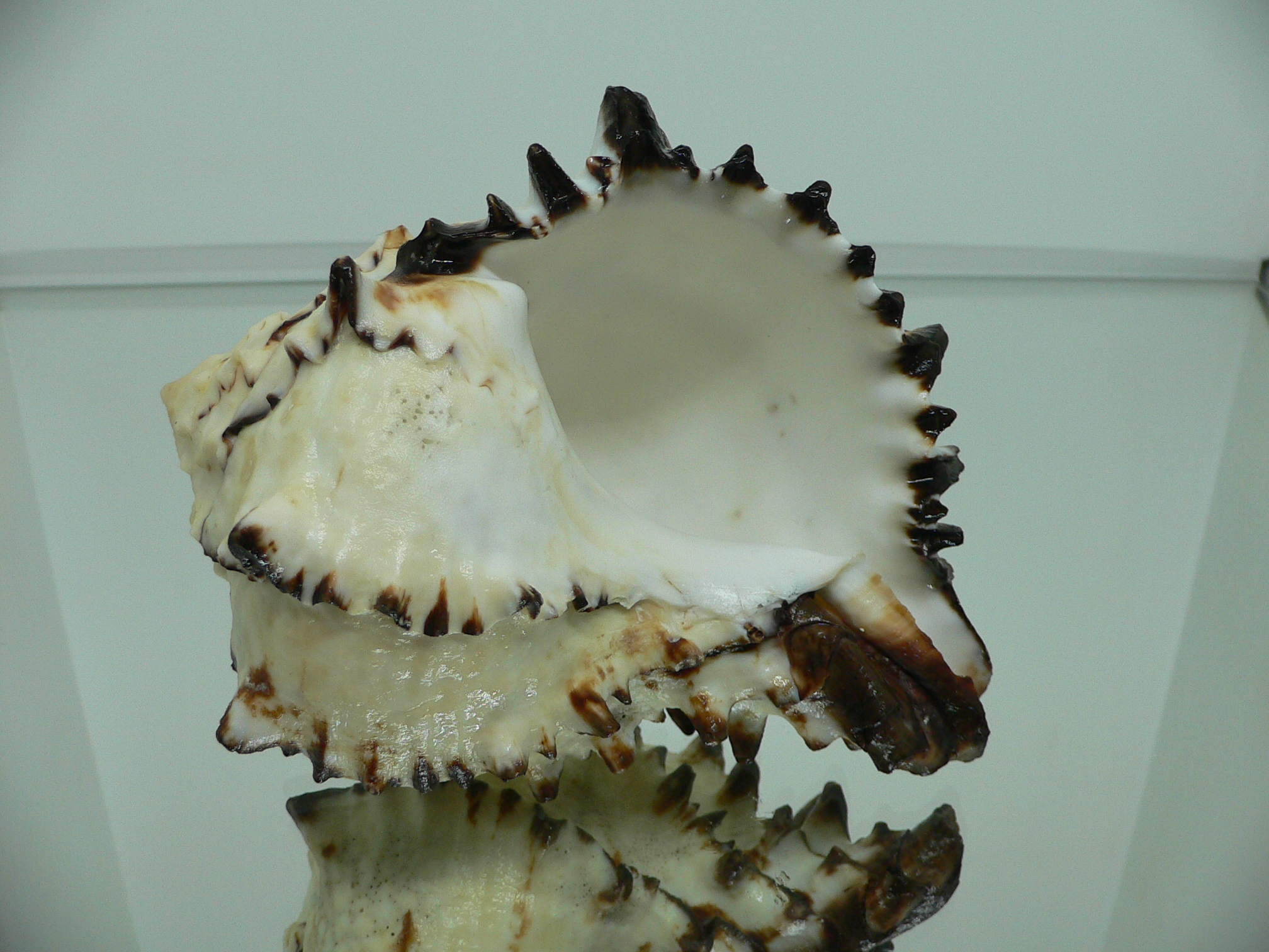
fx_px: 1283
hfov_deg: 52.6
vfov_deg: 40.7
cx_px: 634
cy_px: 476
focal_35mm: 35
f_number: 2.8
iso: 100
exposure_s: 1/60
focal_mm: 4.6
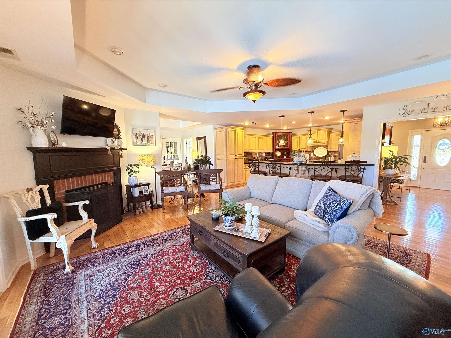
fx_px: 182
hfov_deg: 102.1
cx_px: 226
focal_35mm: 14
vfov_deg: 85.7
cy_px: 169
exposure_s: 1/60
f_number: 2.2
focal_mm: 2.22
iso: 250
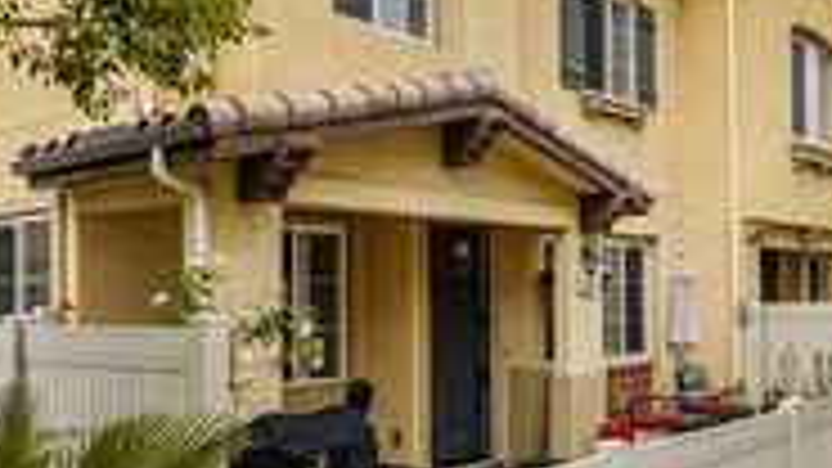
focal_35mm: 38
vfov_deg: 31.1
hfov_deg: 52.0
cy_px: 270
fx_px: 838
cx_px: 540
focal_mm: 14
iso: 100
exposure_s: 1/200
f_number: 6.3
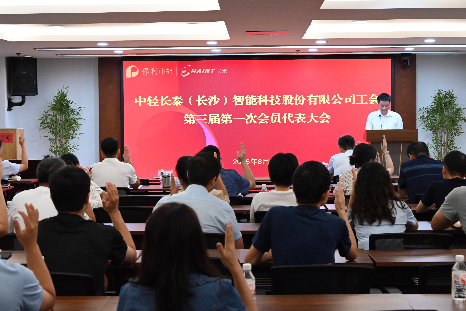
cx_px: 233
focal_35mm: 63
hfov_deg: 31.9
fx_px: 816
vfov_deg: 21.6
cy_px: 156
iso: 4000
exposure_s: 1/80
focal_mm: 63
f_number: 9
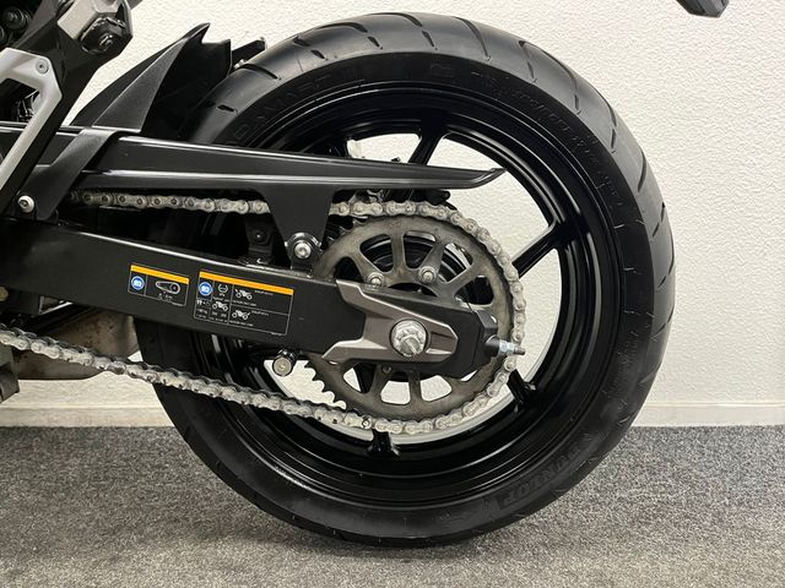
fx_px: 590
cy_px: 294
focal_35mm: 26
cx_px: 392
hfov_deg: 67.3
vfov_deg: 53.1
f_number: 1.6
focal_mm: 5.1
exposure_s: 1/33
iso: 400
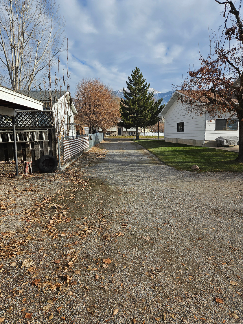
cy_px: 167
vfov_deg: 71.6
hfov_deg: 56.8
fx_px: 225
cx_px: 118
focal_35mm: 24
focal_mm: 5.4
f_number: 1.8
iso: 25
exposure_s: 1/2151
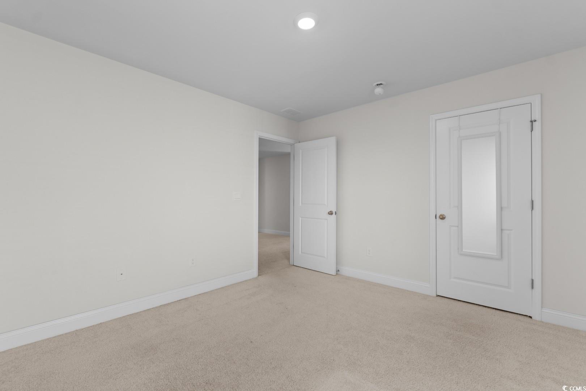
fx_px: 244
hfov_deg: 100.4
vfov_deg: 77.3
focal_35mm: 15
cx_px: 293
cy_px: 196
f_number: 4.5
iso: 100
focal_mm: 10
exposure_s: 1/2
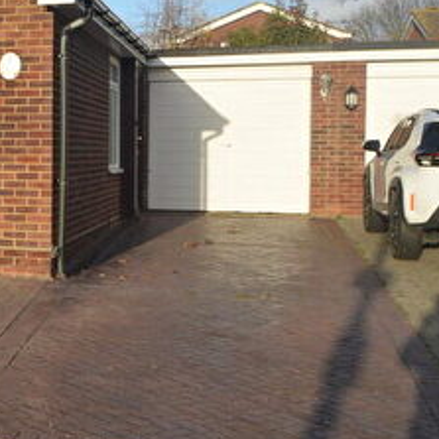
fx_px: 1033
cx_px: -240
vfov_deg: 23.9
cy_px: 147
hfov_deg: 20.2
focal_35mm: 72
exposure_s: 1/250
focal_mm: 18
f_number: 8
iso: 140
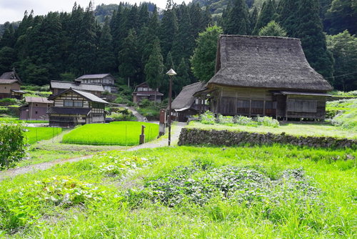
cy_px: 120
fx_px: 298
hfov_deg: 61.9
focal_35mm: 30
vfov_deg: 43.7
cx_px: 178
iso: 400
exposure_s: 1/3200
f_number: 3.5
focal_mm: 20
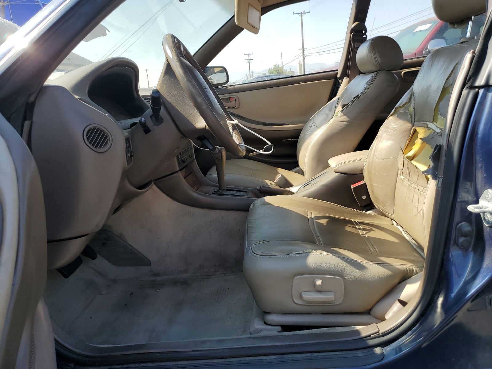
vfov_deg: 53.1
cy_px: 184
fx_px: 370
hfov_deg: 67.3
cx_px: 246
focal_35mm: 26
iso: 50
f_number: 1.5
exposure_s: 1/1000
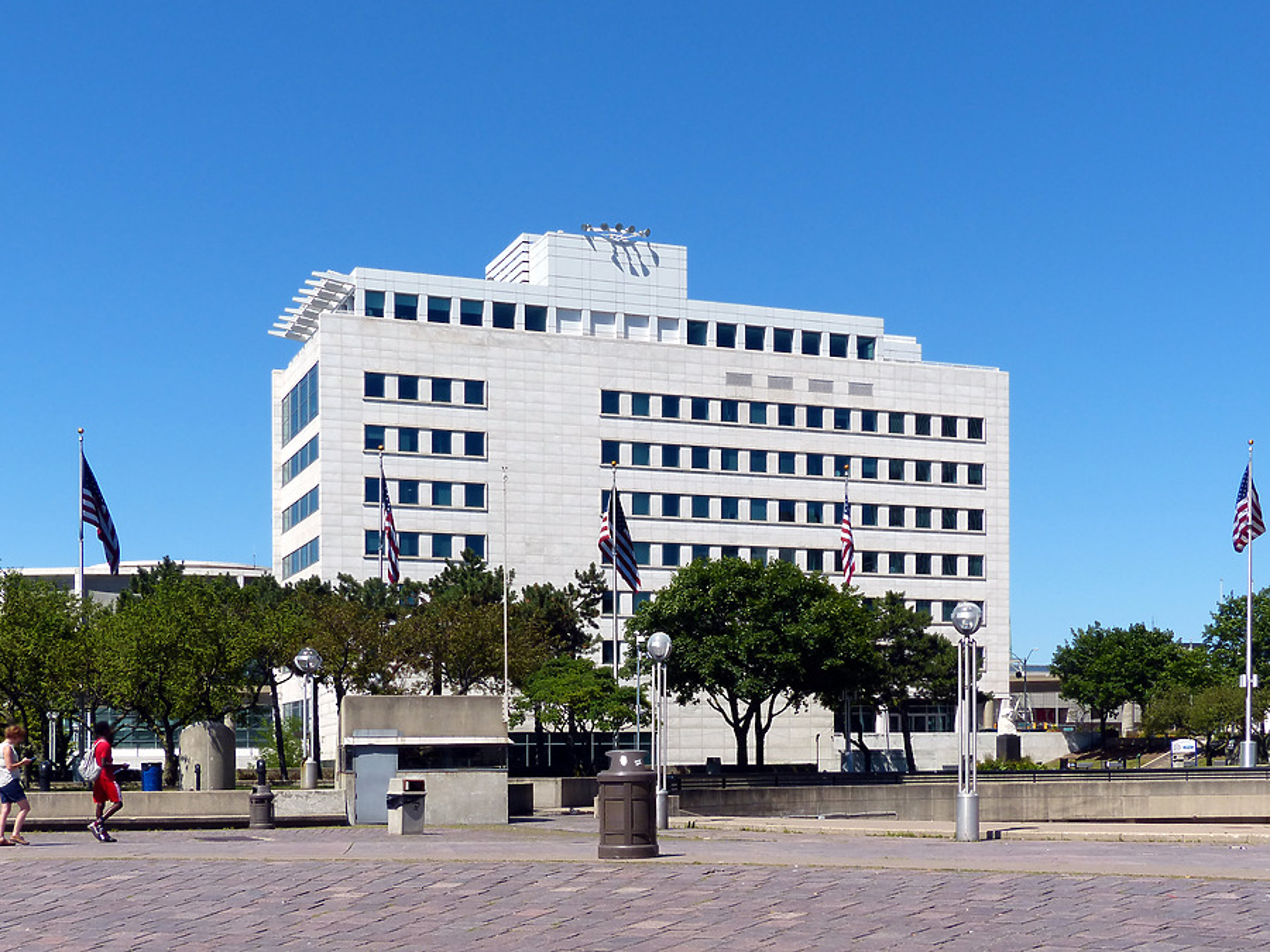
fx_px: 1651
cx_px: 635
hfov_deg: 42.1
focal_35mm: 45
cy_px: 476
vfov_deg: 32.2
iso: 100
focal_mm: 8.1
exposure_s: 1/1300
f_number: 4
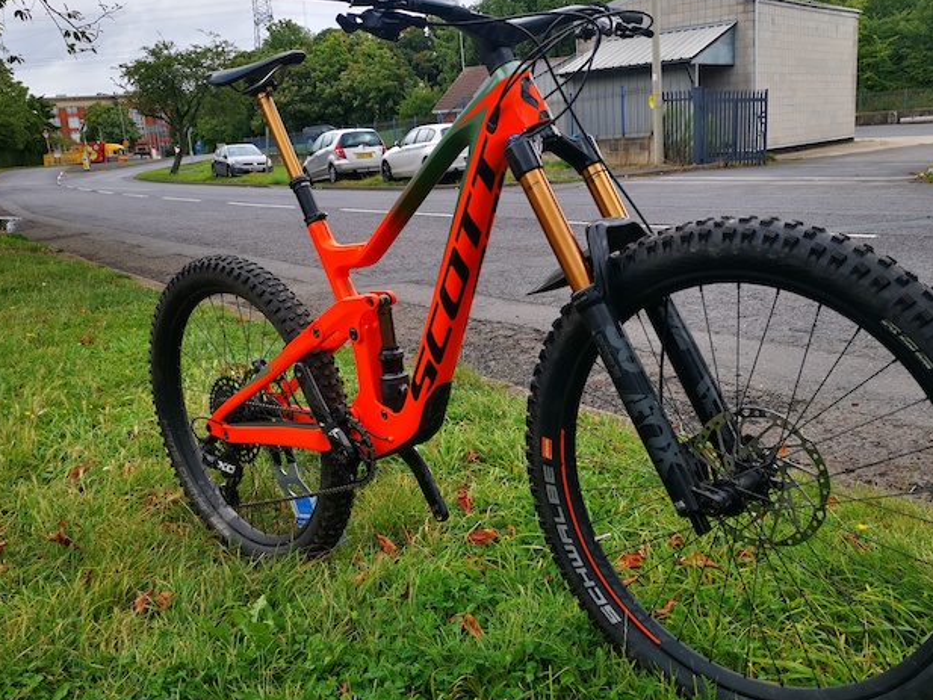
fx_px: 944
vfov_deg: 40.7
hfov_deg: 52.6
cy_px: 370
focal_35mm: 35
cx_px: 491
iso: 50
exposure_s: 1/506
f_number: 1.8
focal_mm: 5.58
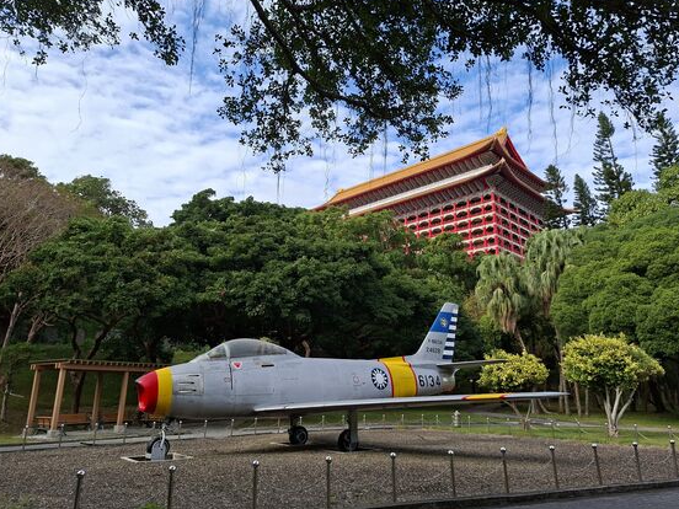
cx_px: 358
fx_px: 490
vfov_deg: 54.8
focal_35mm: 25
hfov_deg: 69.3
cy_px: 239
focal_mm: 5.54
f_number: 1.8
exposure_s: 1/1524
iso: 50
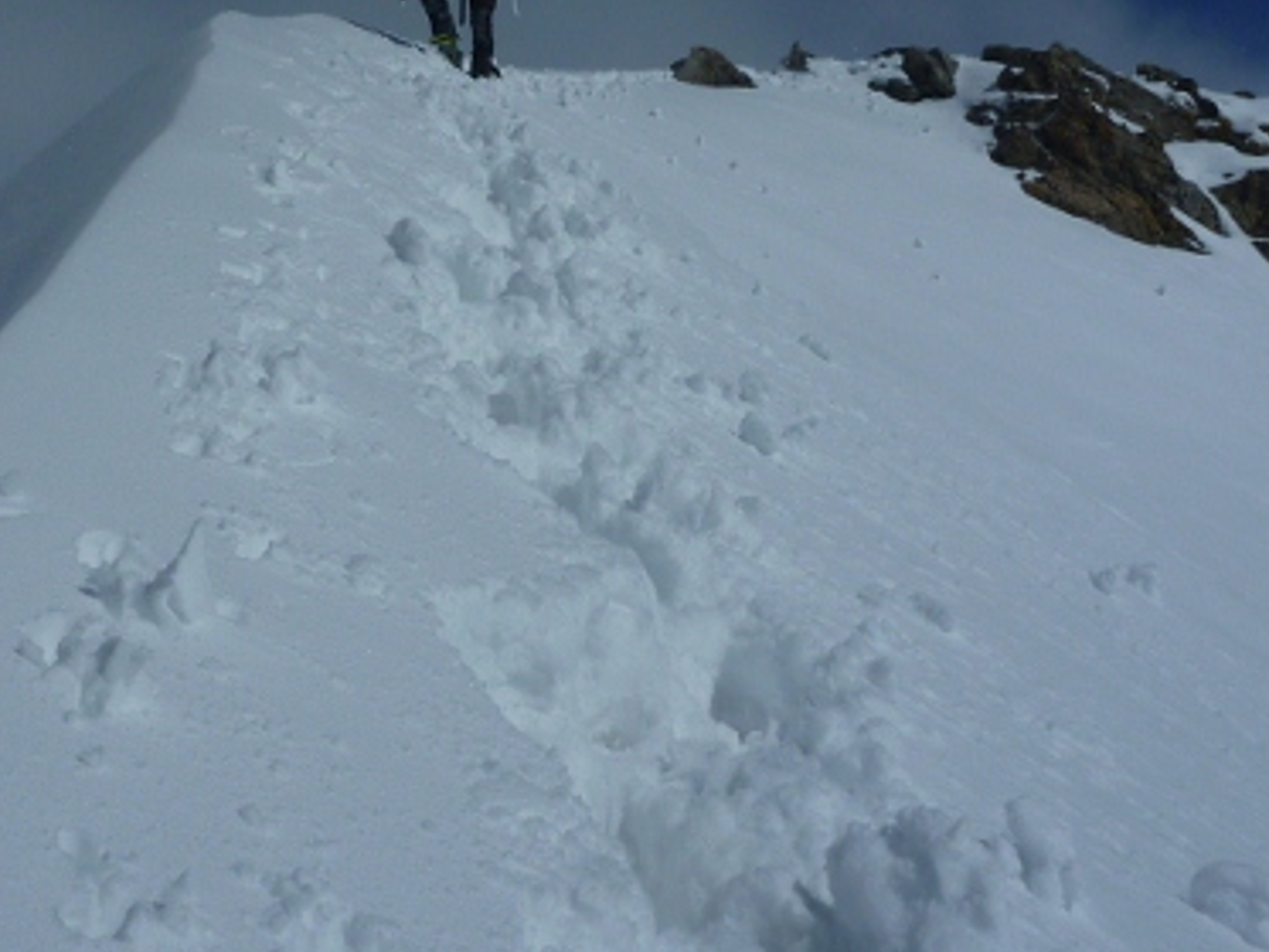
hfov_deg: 31.8
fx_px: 2200
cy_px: 269
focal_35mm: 60
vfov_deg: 24.2
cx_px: 388
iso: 80
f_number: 10
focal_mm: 4.9
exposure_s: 1/800
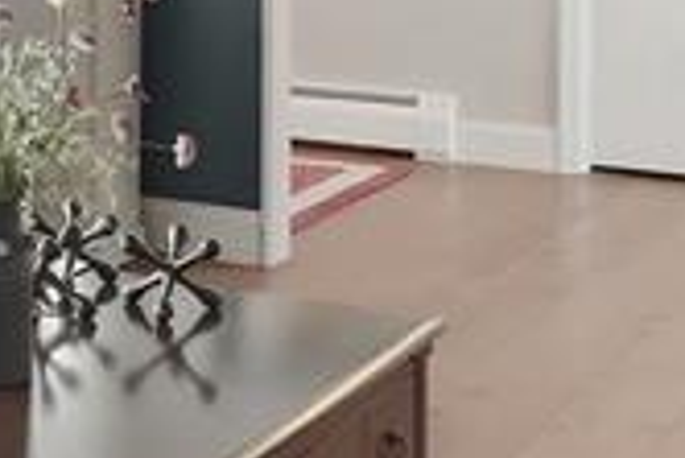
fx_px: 2114
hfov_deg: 16.7
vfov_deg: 11.9
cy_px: -202
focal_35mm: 111
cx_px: -351
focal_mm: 18
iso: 3200
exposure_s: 1/8000
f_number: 8
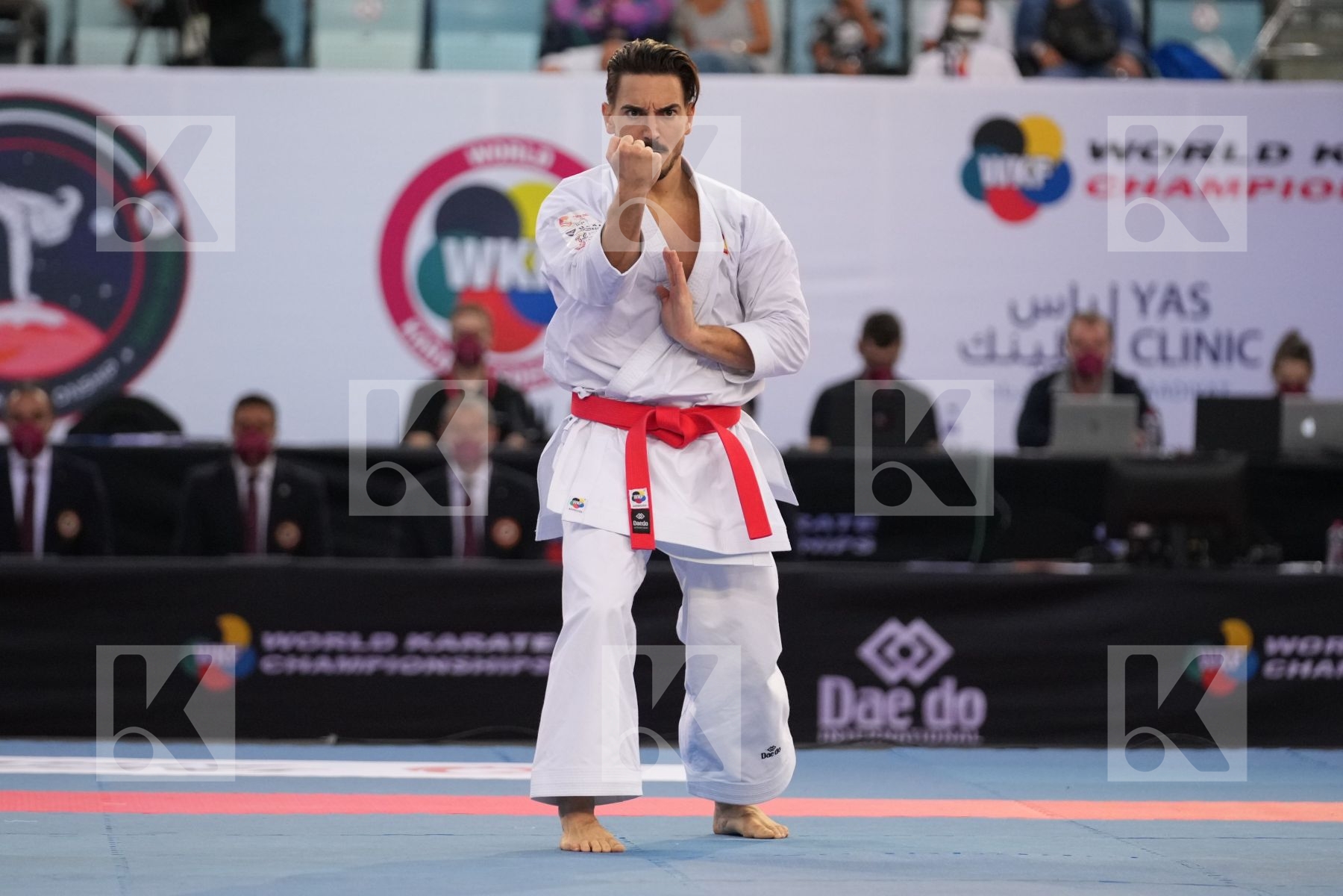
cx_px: 672
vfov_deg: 5.2
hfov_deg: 7.8
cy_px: 448
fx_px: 9848
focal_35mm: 264
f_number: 2.8
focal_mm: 176
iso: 2500
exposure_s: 1/1000
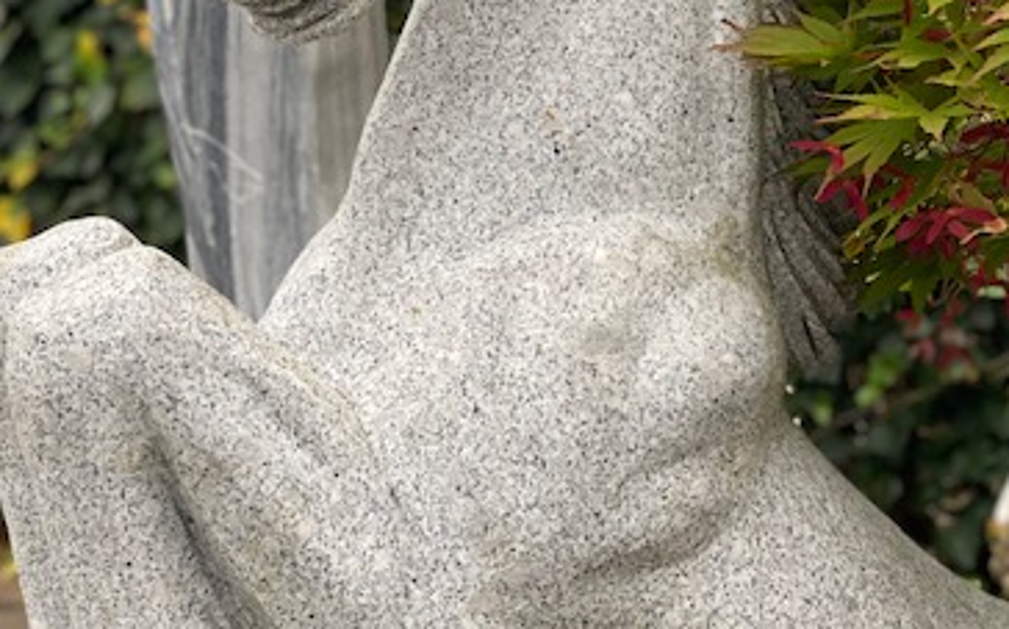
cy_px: 75
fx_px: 2666
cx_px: 446
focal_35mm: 97
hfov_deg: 21.4
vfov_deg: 13.4
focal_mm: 6
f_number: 2
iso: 64
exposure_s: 1/122
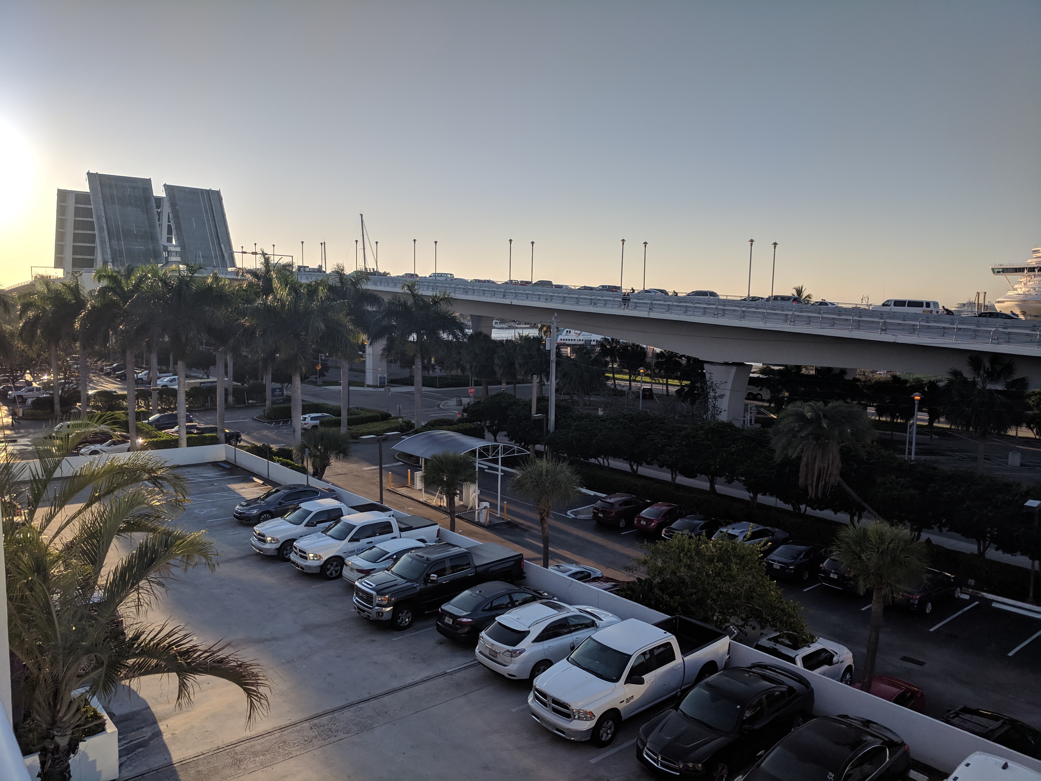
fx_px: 782
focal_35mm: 26
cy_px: 390
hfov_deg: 67.3
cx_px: 520
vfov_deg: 53.1
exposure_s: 1/3584
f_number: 2
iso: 61
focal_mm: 4.67
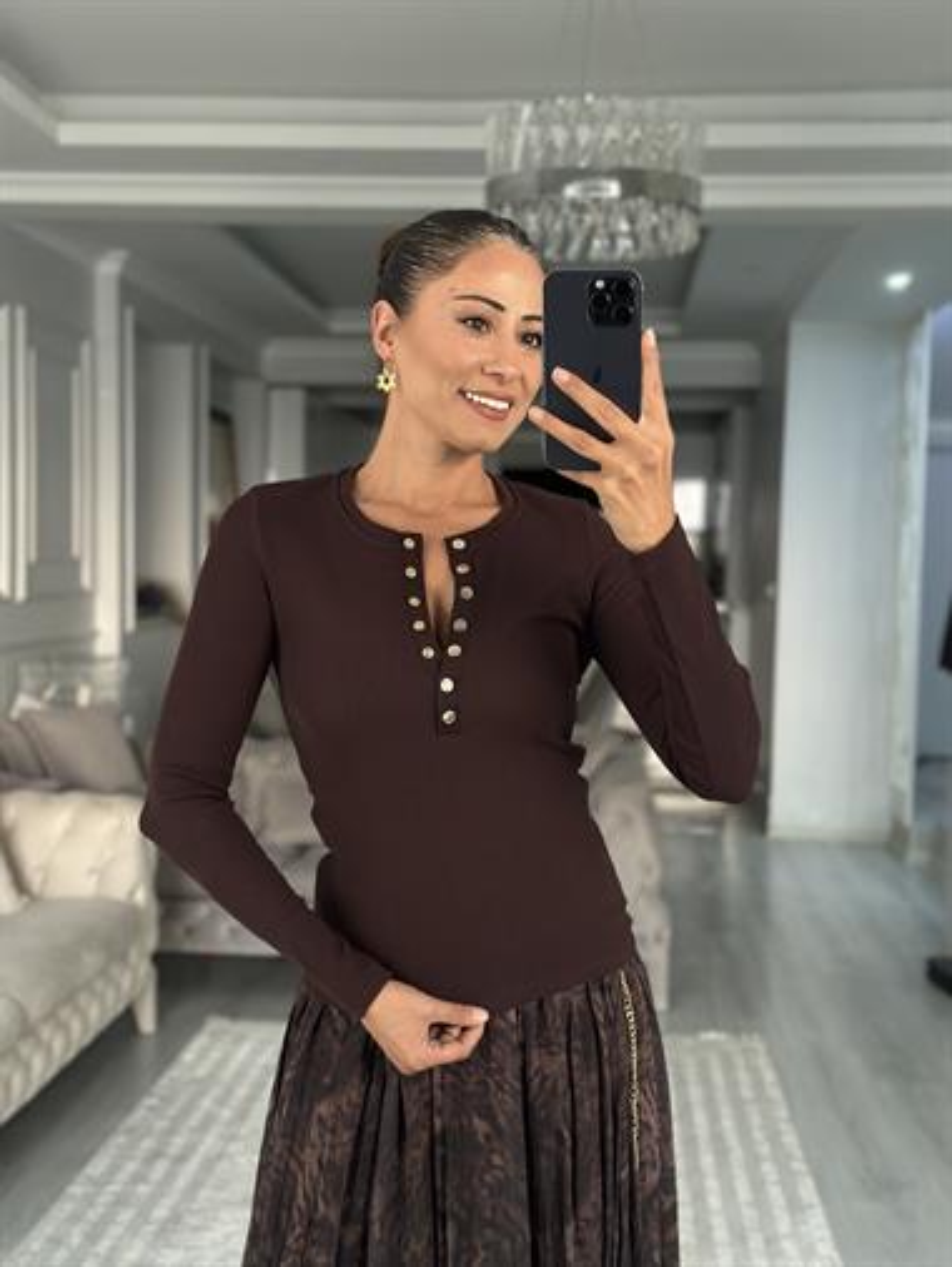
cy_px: 634
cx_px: 476
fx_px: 1759
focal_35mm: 48
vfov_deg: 39.6
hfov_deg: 30.3
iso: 400
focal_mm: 6.86
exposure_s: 1/45
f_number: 1.78
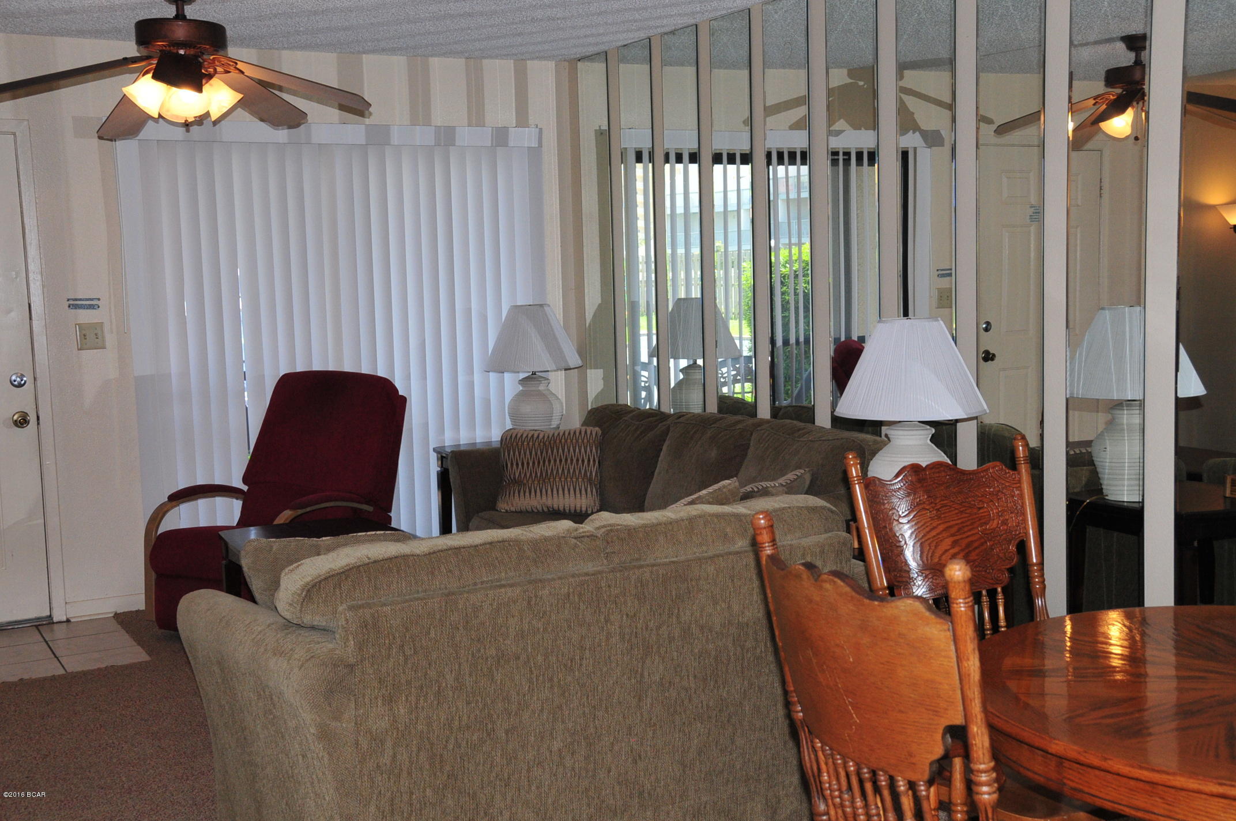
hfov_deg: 45.0
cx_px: 618
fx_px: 1492
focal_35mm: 44
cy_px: 410
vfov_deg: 30.8
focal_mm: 29
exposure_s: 1/250
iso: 800
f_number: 8
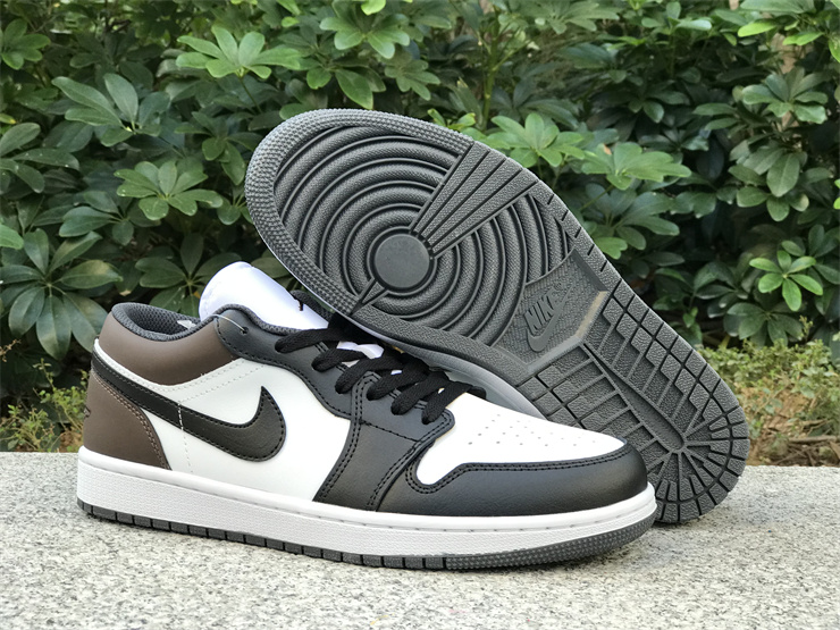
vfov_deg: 25.7
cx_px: 420
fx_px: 1383
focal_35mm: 57
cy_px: 315
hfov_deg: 33.8
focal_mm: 6.6
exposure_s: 1/50
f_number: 2.8
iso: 20
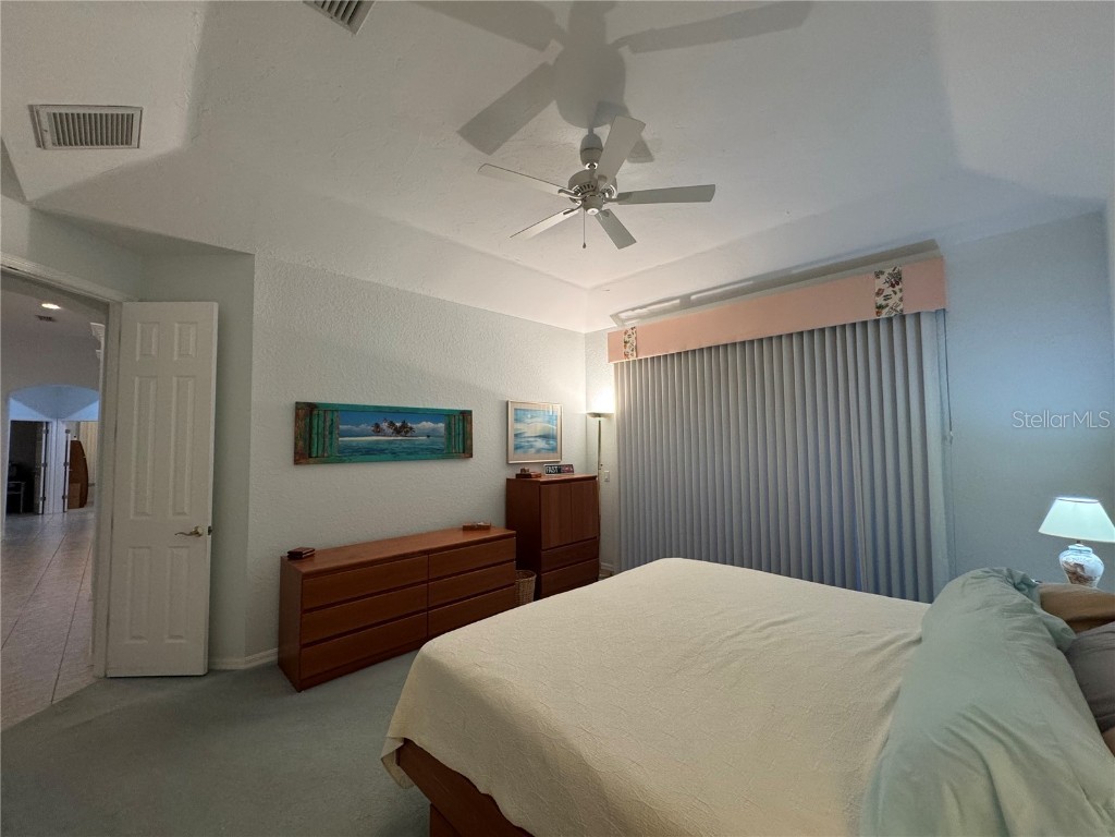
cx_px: 558
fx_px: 451
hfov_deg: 102.1
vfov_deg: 85.7
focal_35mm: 14
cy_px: 418
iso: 250
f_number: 2.2
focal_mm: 2.22
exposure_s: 1/120
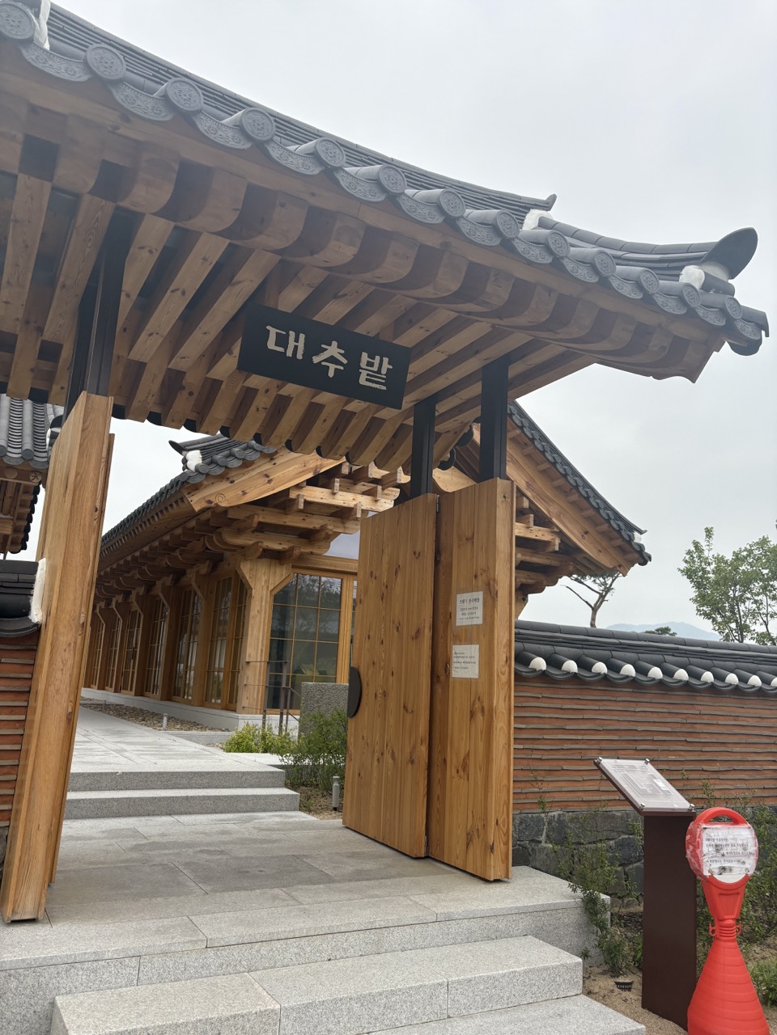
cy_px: 518
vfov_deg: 67.3
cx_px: 388
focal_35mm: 26
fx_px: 778
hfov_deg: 53.1
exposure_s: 1/830
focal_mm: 5.96
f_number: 1.6
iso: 50
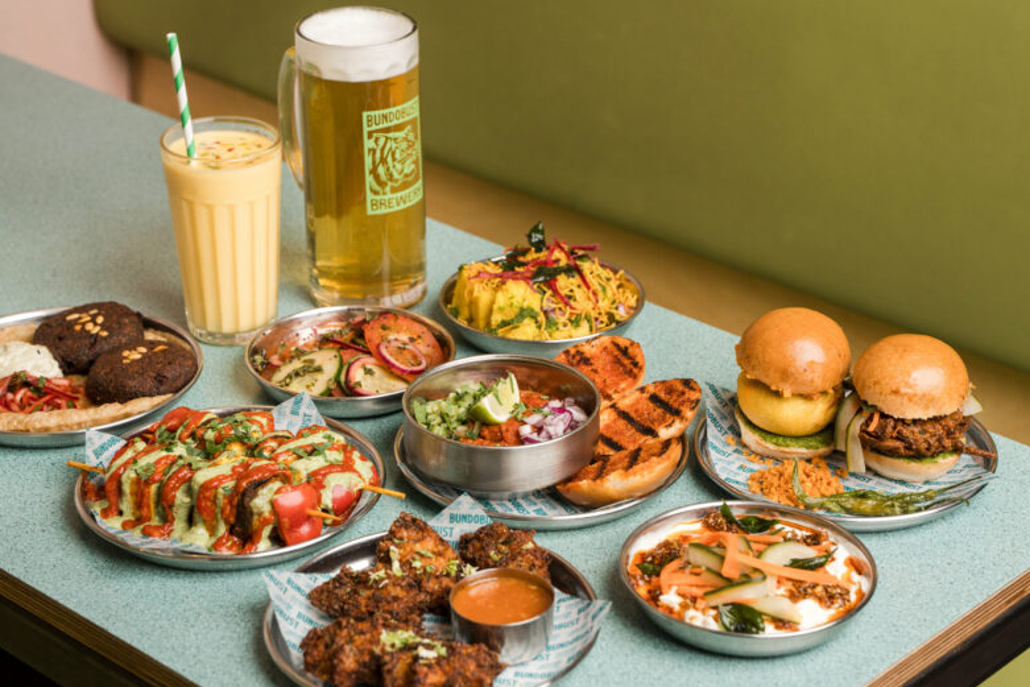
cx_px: 508
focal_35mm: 86
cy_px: 336
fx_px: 2461
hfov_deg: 23.6
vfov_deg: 15.9
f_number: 5.6
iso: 320
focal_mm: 70
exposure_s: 1/125
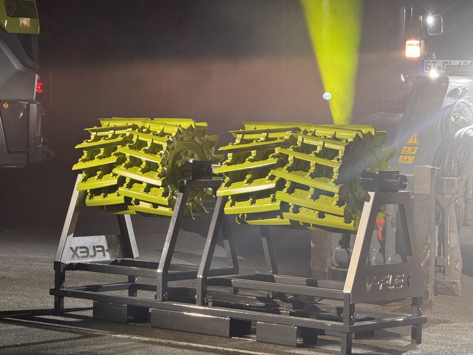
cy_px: 178
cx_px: 236
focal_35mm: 120
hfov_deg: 16.4
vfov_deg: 12.3
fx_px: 1640
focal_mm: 15.66
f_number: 2.8
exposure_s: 1/50
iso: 320
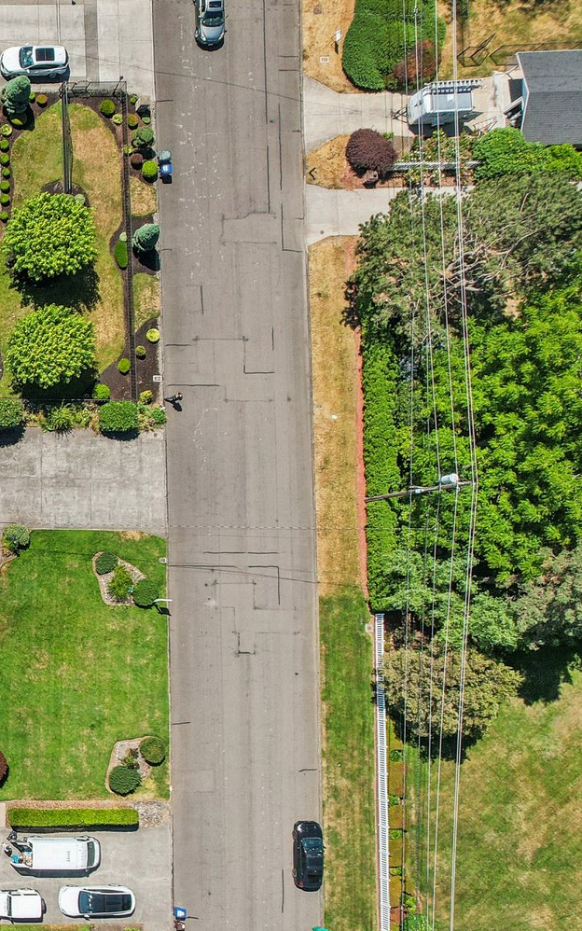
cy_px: 600
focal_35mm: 46
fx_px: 1167
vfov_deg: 43.0
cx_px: -326
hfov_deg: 22.3
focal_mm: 8.4
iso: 130
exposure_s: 1/500
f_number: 2.8
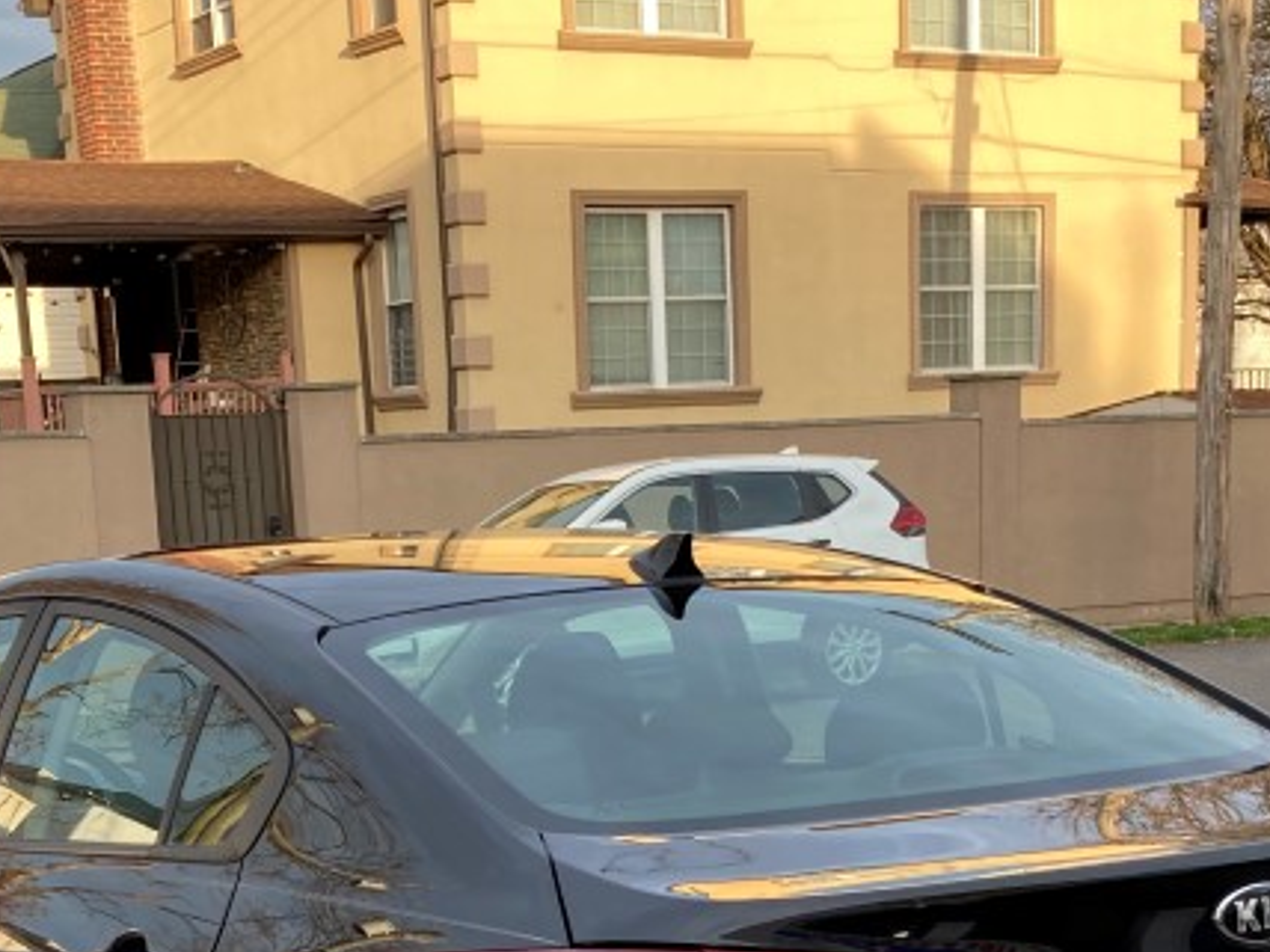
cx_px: 576
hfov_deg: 29.0
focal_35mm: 67
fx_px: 2458
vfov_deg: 20.7
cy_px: 1082
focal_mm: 3.99
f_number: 1.8
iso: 25
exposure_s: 1/120
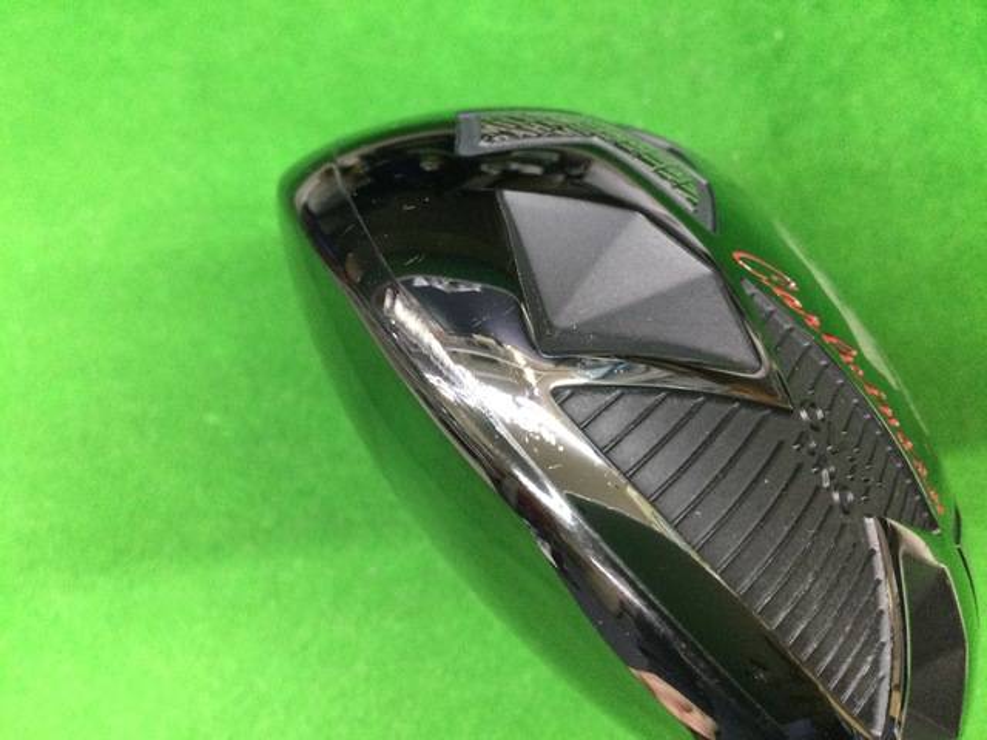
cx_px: 494
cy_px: 370
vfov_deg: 45.4
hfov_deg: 58.4
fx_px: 884
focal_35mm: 31
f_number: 2.4
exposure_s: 1/17
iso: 200
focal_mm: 3.3
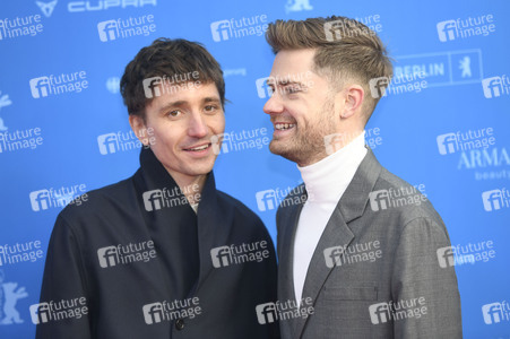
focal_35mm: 155
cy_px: 170
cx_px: 255
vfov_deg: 8.8
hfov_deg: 13.3
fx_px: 2194
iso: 640
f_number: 3.5
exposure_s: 1/800
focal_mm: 155
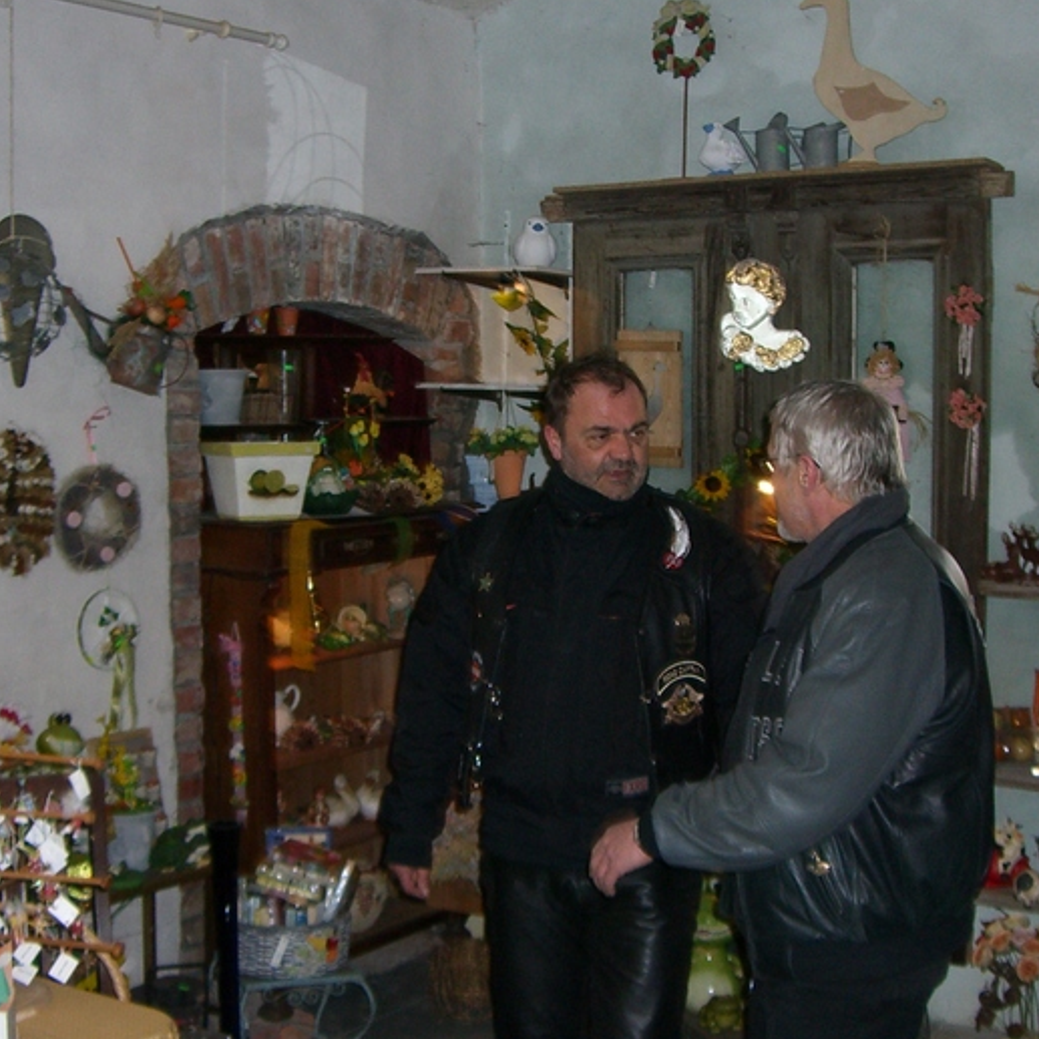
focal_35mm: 52
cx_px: 543
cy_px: 512
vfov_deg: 32.8
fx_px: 1766
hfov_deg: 32.8
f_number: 2.7
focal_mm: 6.2
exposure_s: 1/60
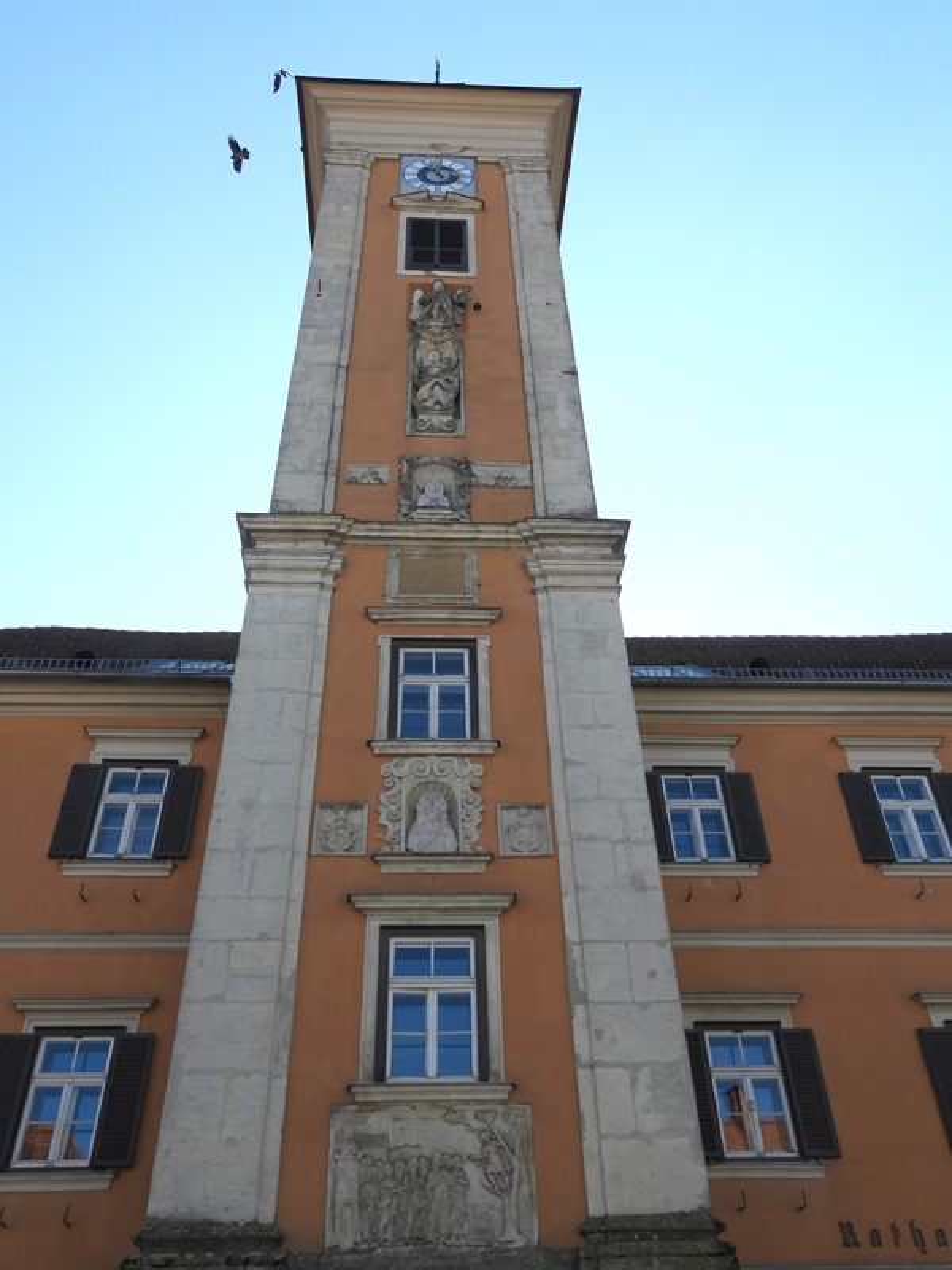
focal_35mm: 28
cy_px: 635
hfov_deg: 49.7
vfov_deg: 63.4
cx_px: 476
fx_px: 1027
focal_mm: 5
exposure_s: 1/1250
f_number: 2.8
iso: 100
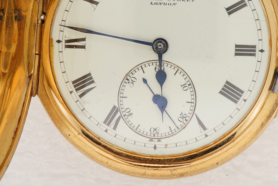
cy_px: 41
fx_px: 587
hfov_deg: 26.5
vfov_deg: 17.8
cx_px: 183
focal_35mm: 76
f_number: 22
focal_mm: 30
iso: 160
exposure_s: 1/160
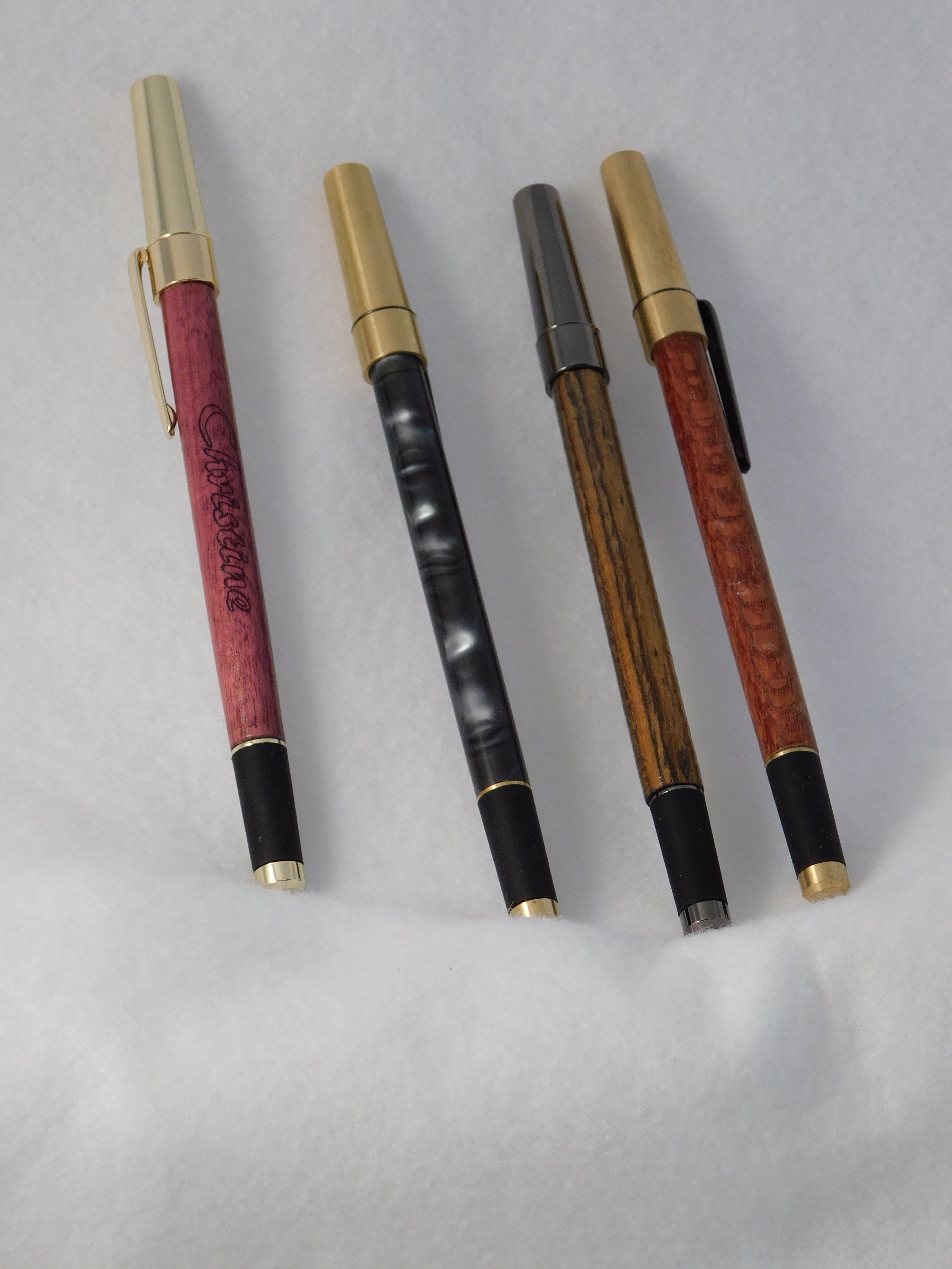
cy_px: 634
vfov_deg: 19.8
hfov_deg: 14.9
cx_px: 476
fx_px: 3630
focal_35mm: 99
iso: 200
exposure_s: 1/25
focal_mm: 17.6
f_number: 4.6
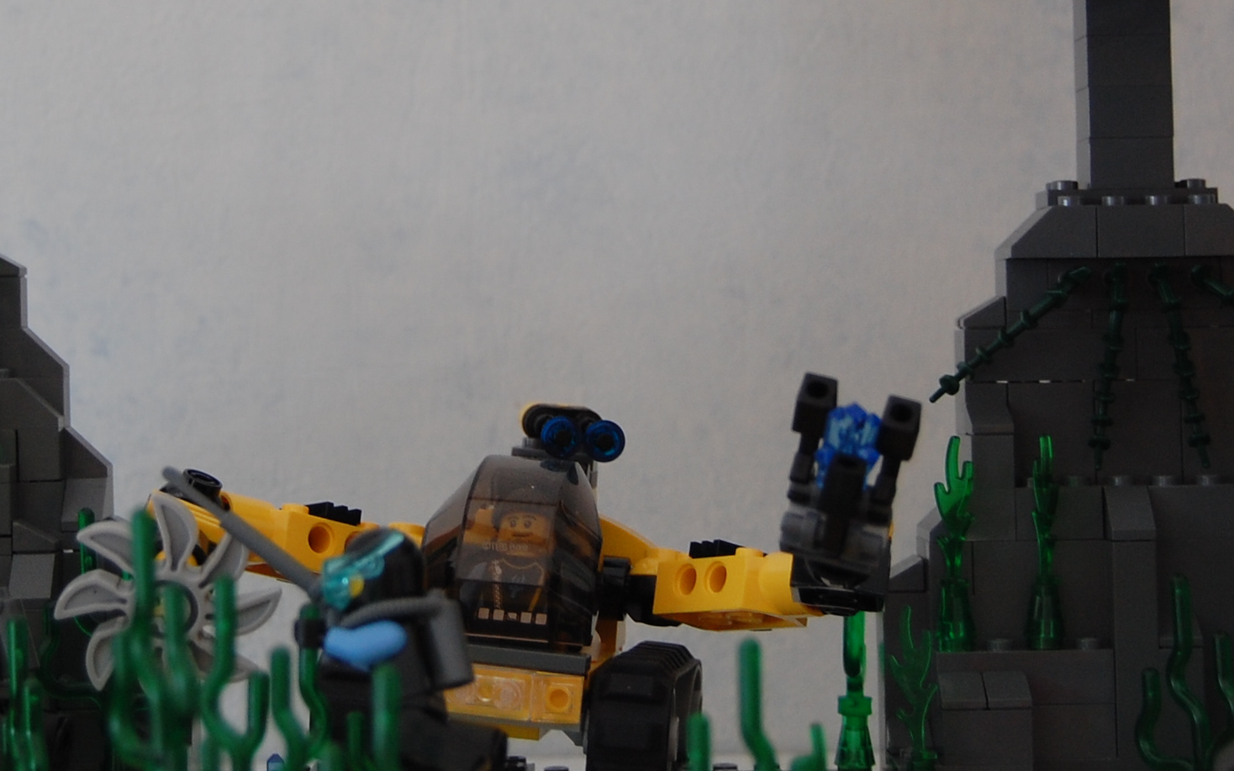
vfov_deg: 13.4
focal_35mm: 97
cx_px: 456
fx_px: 3263
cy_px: 73
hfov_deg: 21.4
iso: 400
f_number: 4.5
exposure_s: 1/80
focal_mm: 31
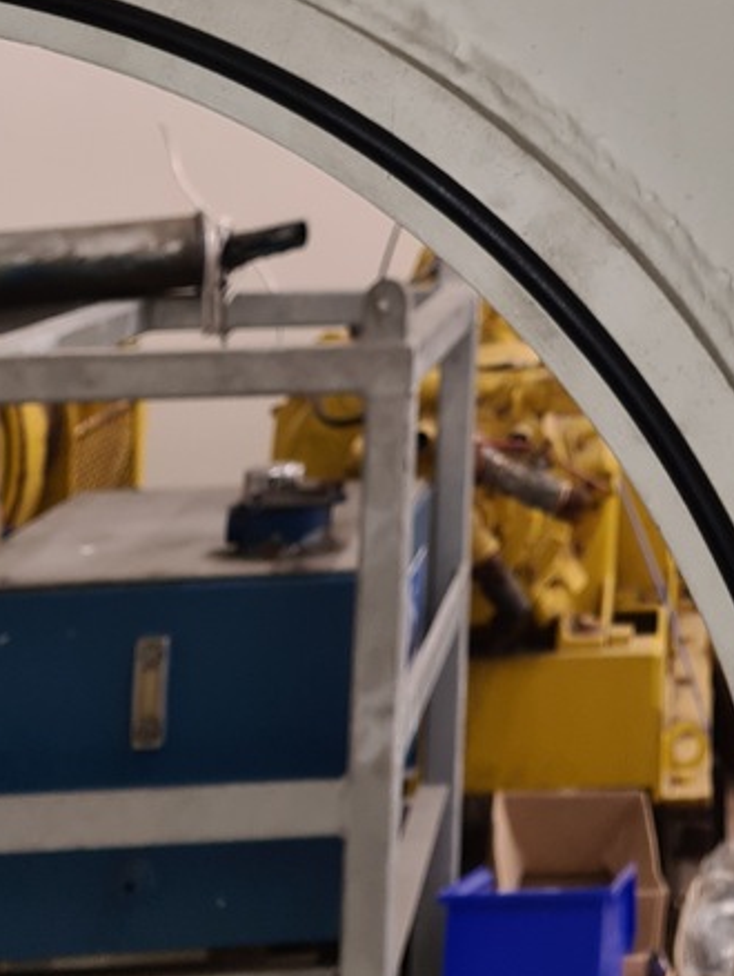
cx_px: 952
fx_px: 2004
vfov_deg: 24.0
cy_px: -296
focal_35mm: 71
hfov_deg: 19.2
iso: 200
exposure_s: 1/50
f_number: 1.8
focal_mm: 5.4
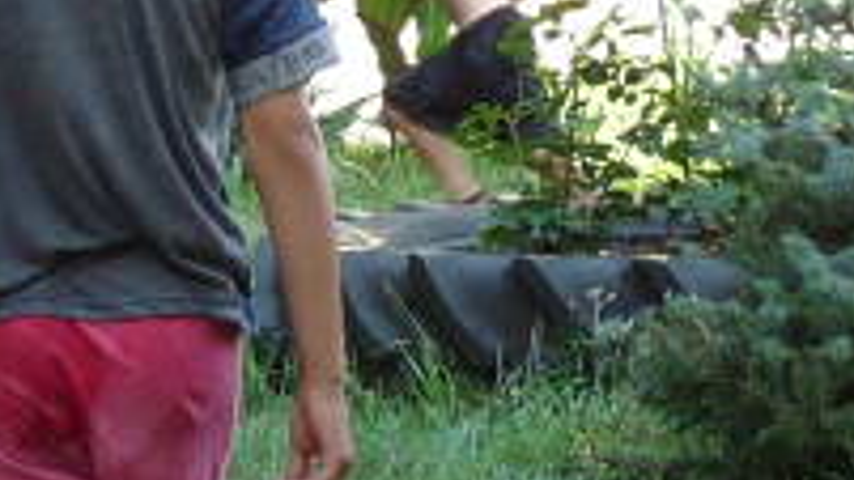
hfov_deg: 9.3
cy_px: 225
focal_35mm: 225
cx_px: -489
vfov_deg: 5.4
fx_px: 5094
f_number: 3
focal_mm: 6.5
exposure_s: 1/125
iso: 100
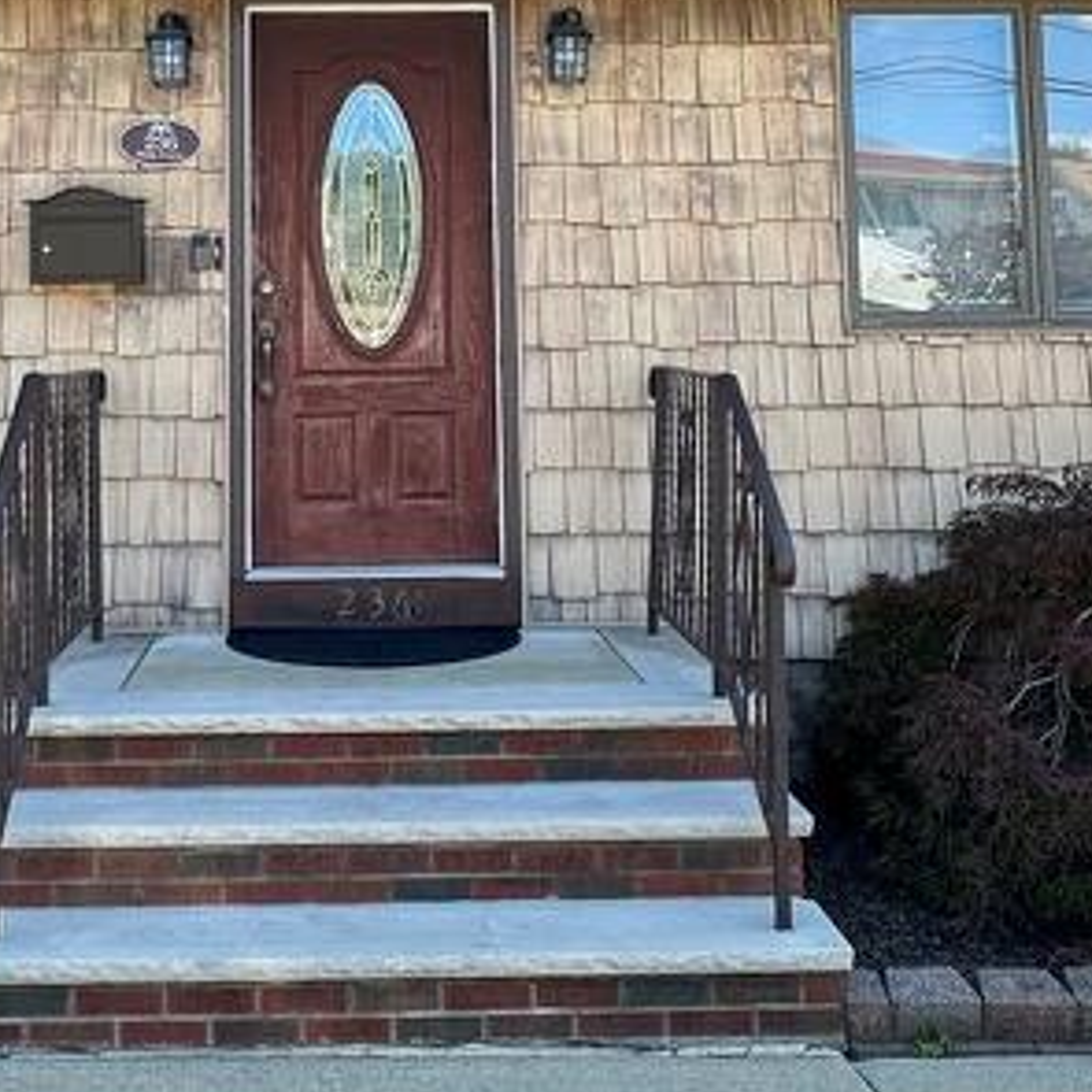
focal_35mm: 43
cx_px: 381
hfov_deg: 38.8
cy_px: 211
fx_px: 1535
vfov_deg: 37.7
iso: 40
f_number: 2.2
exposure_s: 1/419
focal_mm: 2.22
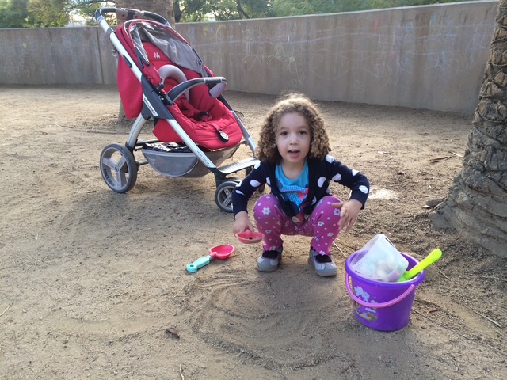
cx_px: 254
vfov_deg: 46.8
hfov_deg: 60.0
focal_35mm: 30
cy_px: 190
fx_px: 439
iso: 64
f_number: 2.2
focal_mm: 4.12
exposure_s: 1/120
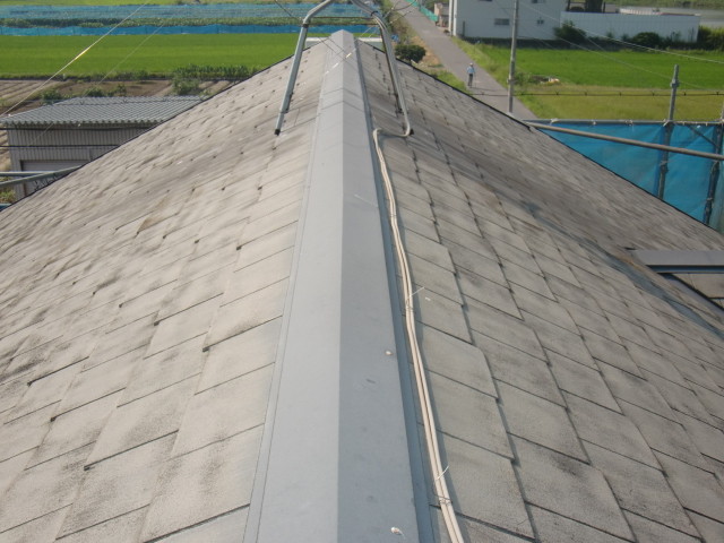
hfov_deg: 49.0
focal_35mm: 38
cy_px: 272
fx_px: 795
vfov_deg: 37.7
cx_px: 362
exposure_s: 1/640
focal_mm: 6.66
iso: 64
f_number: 3.9
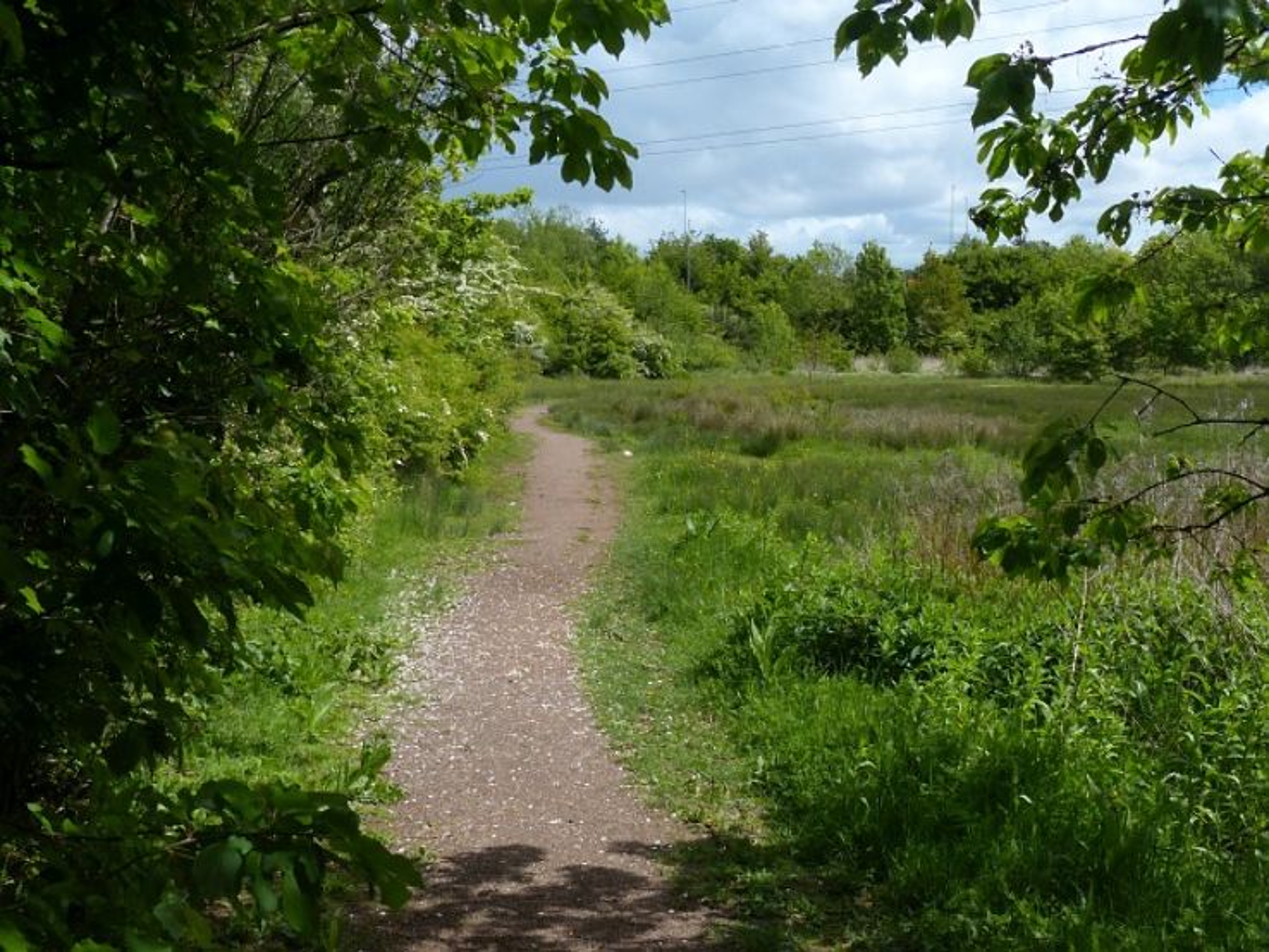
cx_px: 634
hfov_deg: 56.8
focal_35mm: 32
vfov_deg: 44.2
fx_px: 1173
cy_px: 476
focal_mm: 5.8
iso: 100
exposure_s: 1/1000
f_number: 4
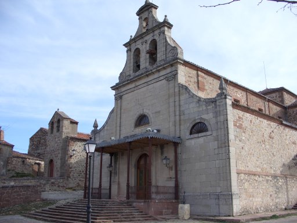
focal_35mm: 33
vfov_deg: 42.9
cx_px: 148
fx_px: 283
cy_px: 112
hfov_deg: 55.4
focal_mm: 7.1
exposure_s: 1/400
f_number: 3.5
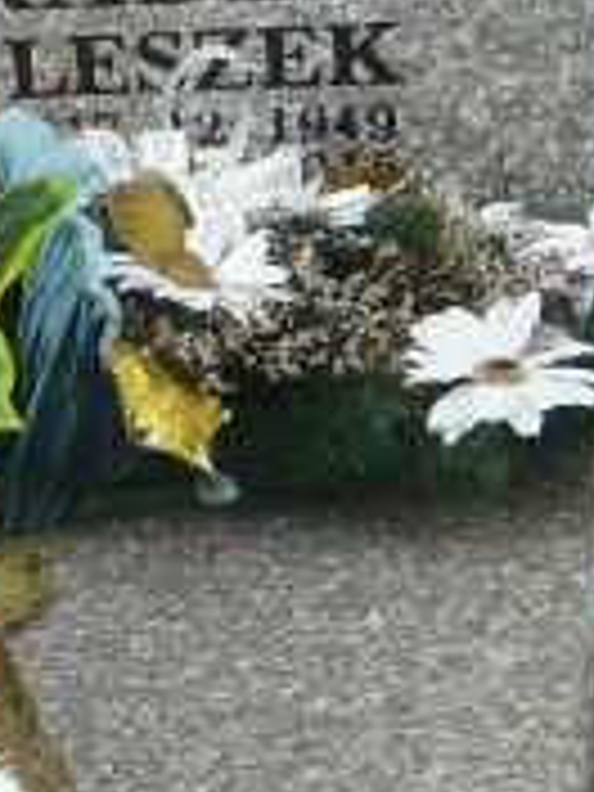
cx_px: -356
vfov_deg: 15.3
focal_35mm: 127
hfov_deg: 11.1
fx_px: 2906
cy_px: 770
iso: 80
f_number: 2.8
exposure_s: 1/80
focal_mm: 5.2
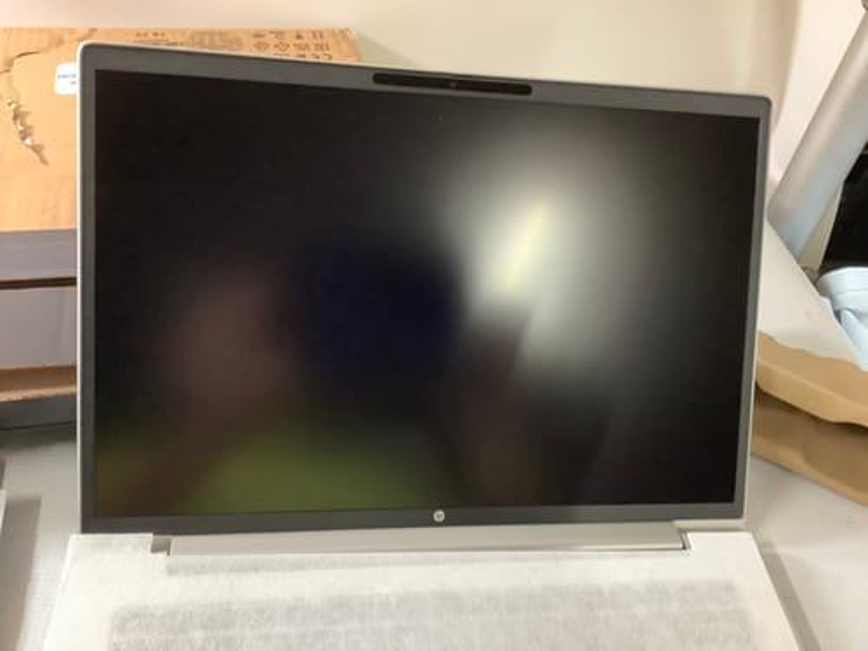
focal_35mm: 31
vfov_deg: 45.4
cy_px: 326
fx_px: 777
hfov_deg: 58.4
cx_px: 434
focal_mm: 3.3
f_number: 2.4
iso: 400
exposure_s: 1/25
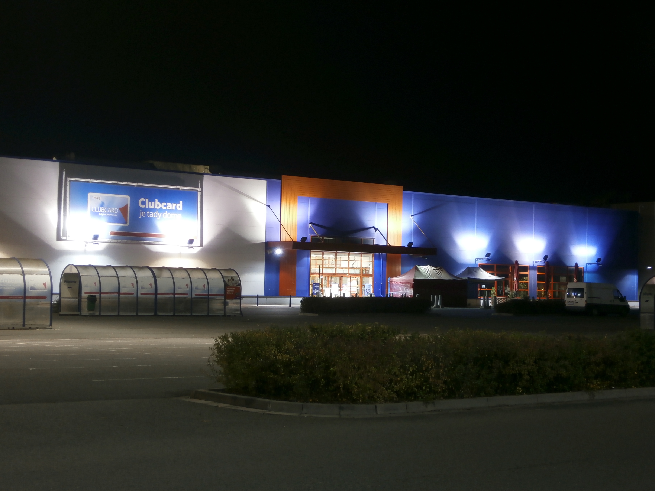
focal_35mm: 60
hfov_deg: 32.2
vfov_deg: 24.4
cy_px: 246
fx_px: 1135
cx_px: 328
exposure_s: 1
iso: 80
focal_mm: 10.7
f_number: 3.9
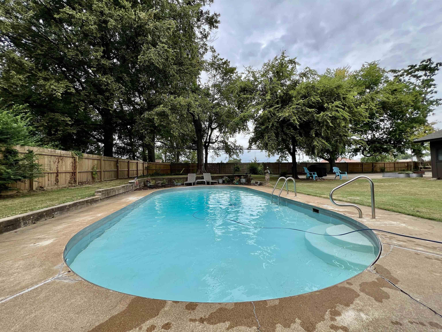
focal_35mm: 13
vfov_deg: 89.9
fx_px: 166
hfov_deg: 106.2
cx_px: 221
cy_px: 166
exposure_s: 1/713
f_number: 1.8
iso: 32
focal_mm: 1.57
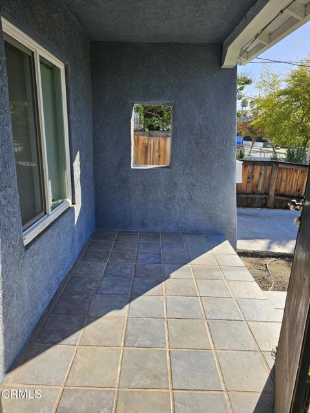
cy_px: 206
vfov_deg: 73.9
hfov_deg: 58.9
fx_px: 275
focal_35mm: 23
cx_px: 155
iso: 10
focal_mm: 6.3
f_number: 1.7
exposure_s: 1/273
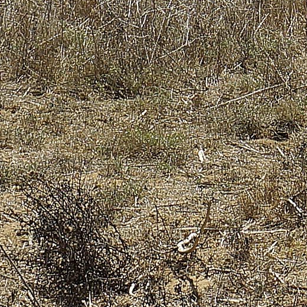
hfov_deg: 11.7
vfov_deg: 11.2
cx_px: 354
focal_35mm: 147
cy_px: -216
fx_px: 1475
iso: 100
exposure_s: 1/640
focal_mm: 10
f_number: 6.3
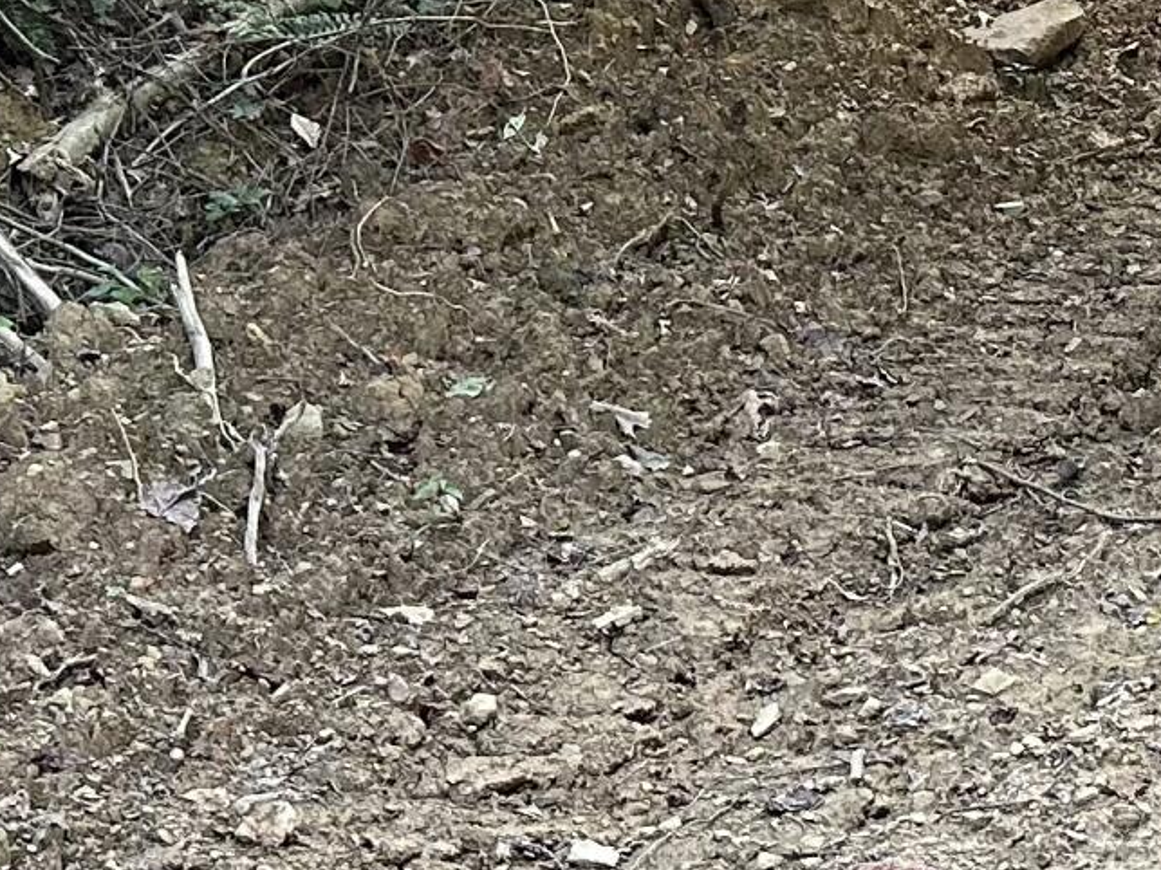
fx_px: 3756
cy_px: -460
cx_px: 1470
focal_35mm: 112
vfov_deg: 12.5
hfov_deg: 16.7
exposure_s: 1/113
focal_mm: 6.86
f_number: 1.78
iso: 250
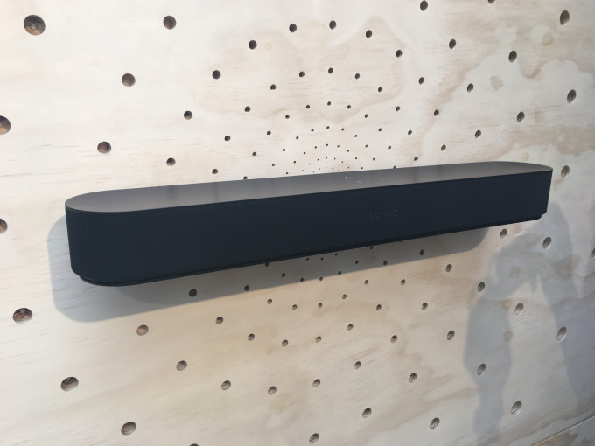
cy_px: 223
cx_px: 298
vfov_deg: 48.2
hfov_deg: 61.7
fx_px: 498
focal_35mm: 29
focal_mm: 4.15
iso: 32
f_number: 2.2
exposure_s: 1/60
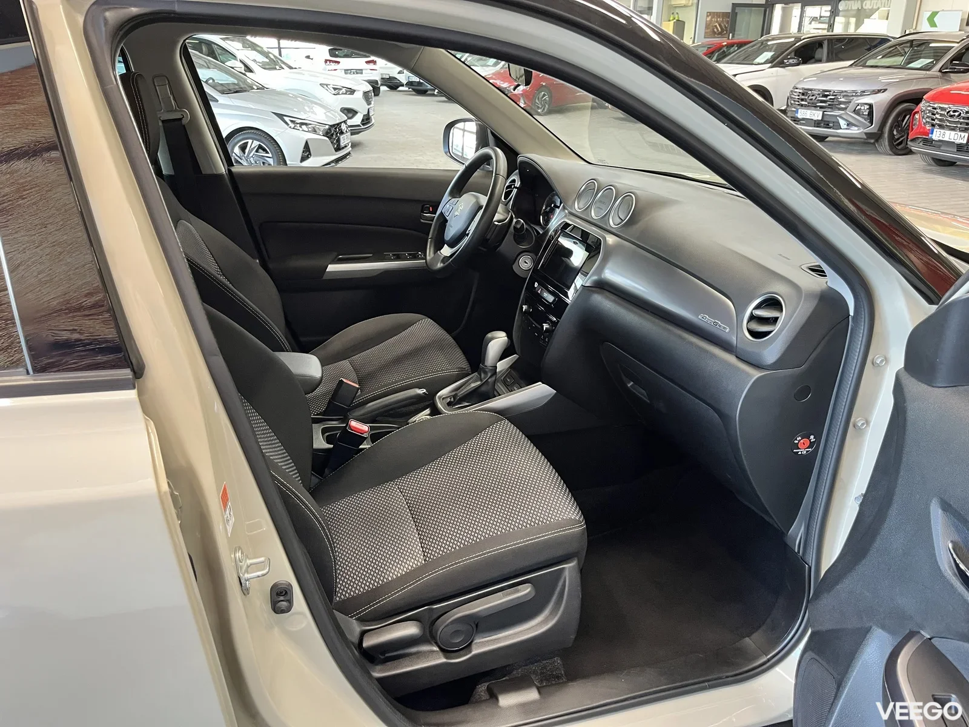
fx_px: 728
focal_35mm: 26
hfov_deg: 67.3
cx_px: 484
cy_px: 364
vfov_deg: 53.1
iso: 200
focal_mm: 5.1
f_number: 1.6
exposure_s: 1/60
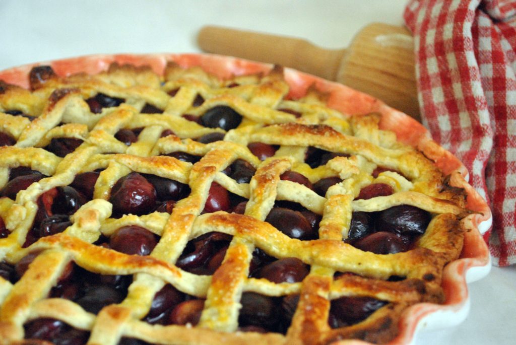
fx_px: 947
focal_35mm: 66
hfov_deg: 30.5
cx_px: 258
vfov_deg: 20.7
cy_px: 172
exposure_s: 1/50
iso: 1600
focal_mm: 44
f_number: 5.6
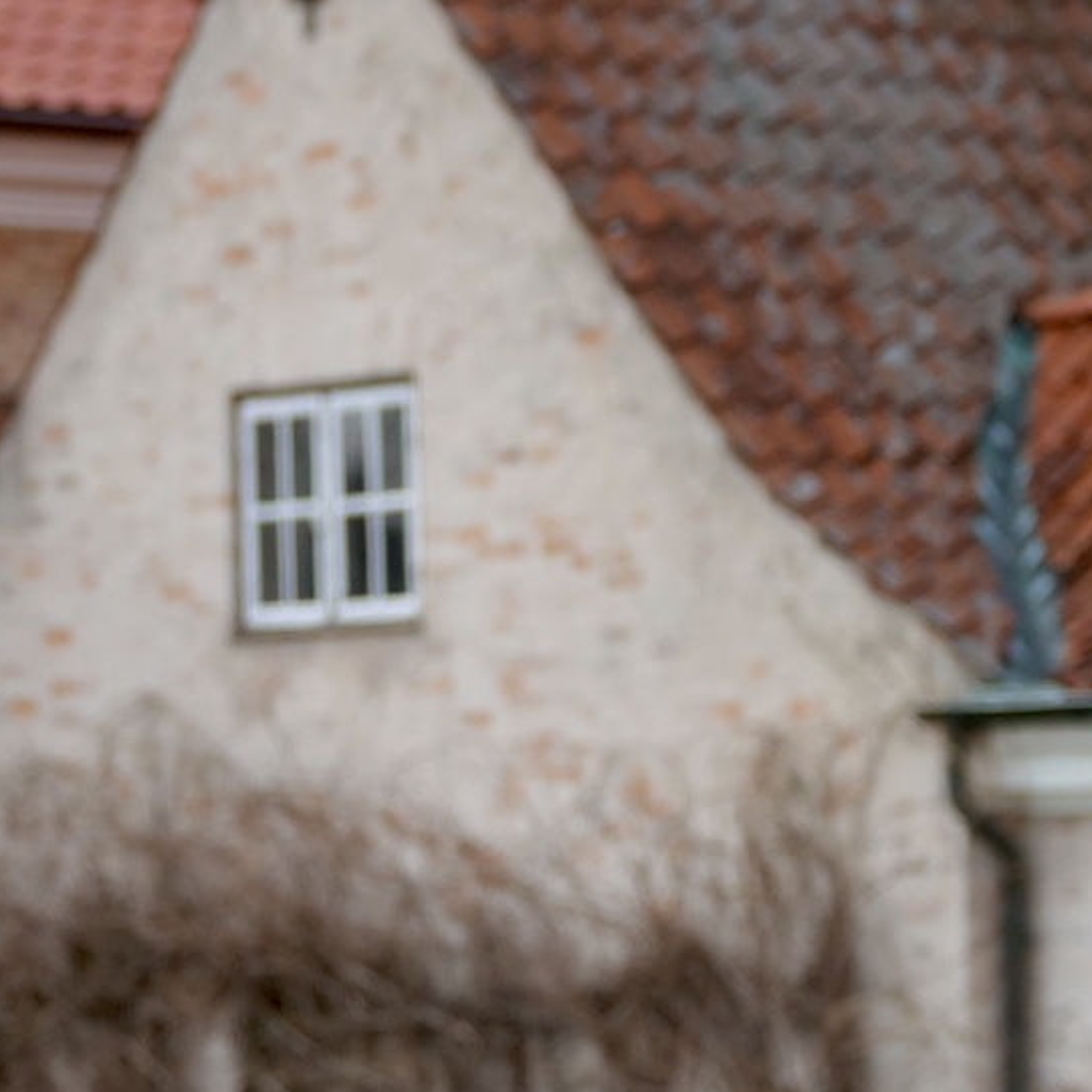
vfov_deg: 8.8
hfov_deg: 8.7
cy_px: 861
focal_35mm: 198
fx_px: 7067
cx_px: 1492
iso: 100
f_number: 3.5
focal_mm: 23.09
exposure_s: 1/800
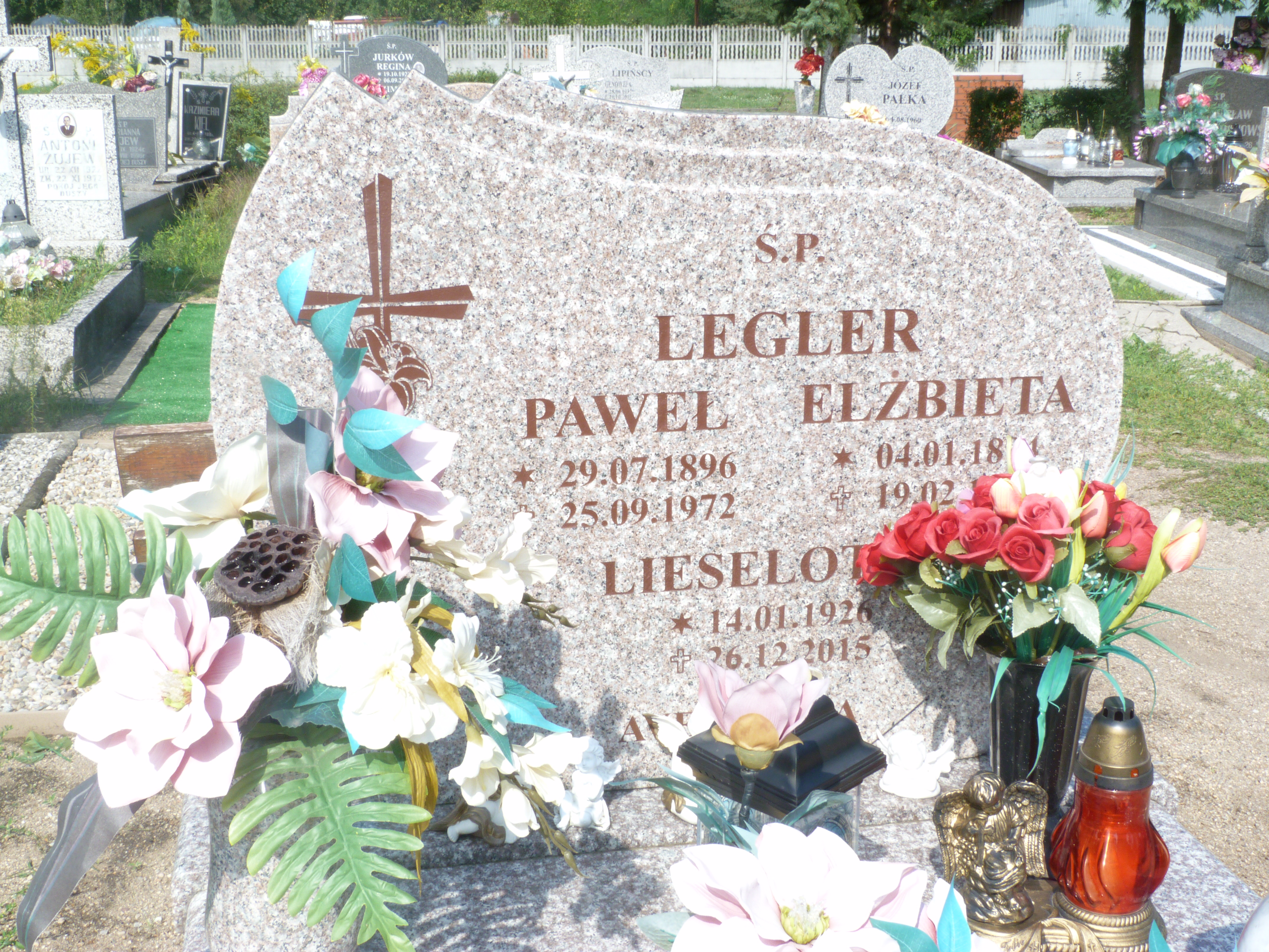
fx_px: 1540
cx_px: 634
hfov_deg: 44.8
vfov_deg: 34.3
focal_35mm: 42
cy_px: 476
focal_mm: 7.6
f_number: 8
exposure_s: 1/80
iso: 80
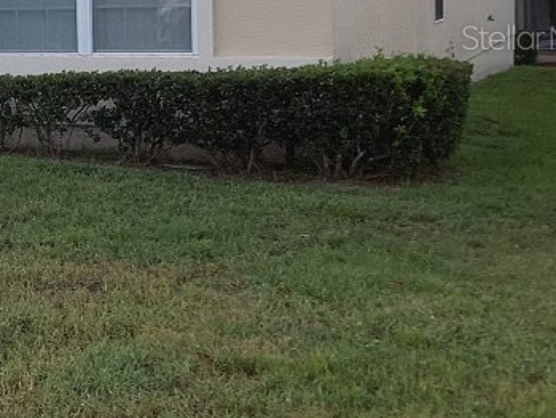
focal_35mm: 91
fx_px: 1462
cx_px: -204
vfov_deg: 16.0
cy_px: 37
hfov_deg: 19.5
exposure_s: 1/120
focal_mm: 3.3
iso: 32
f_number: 2.4
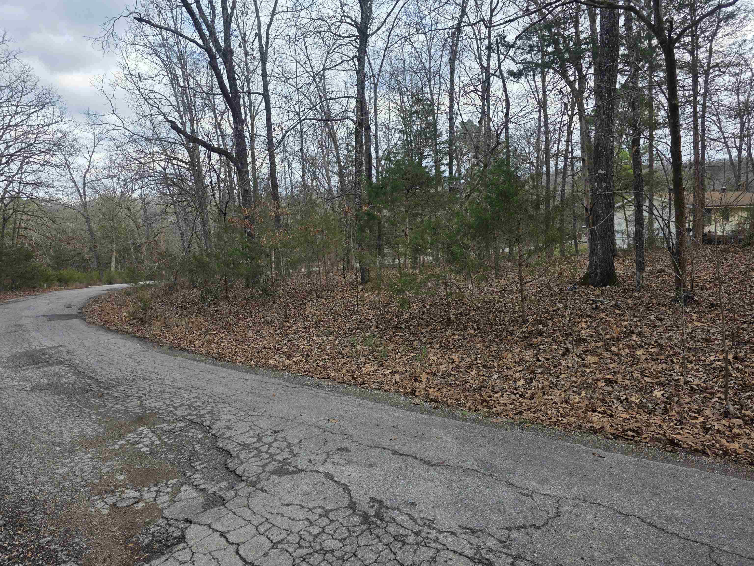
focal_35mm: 23
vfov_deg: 58.9
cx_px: 377
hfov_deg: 73.9
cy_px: 283
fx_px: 501
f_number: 1.7
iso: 25
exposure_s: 1/359
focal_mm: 6.3
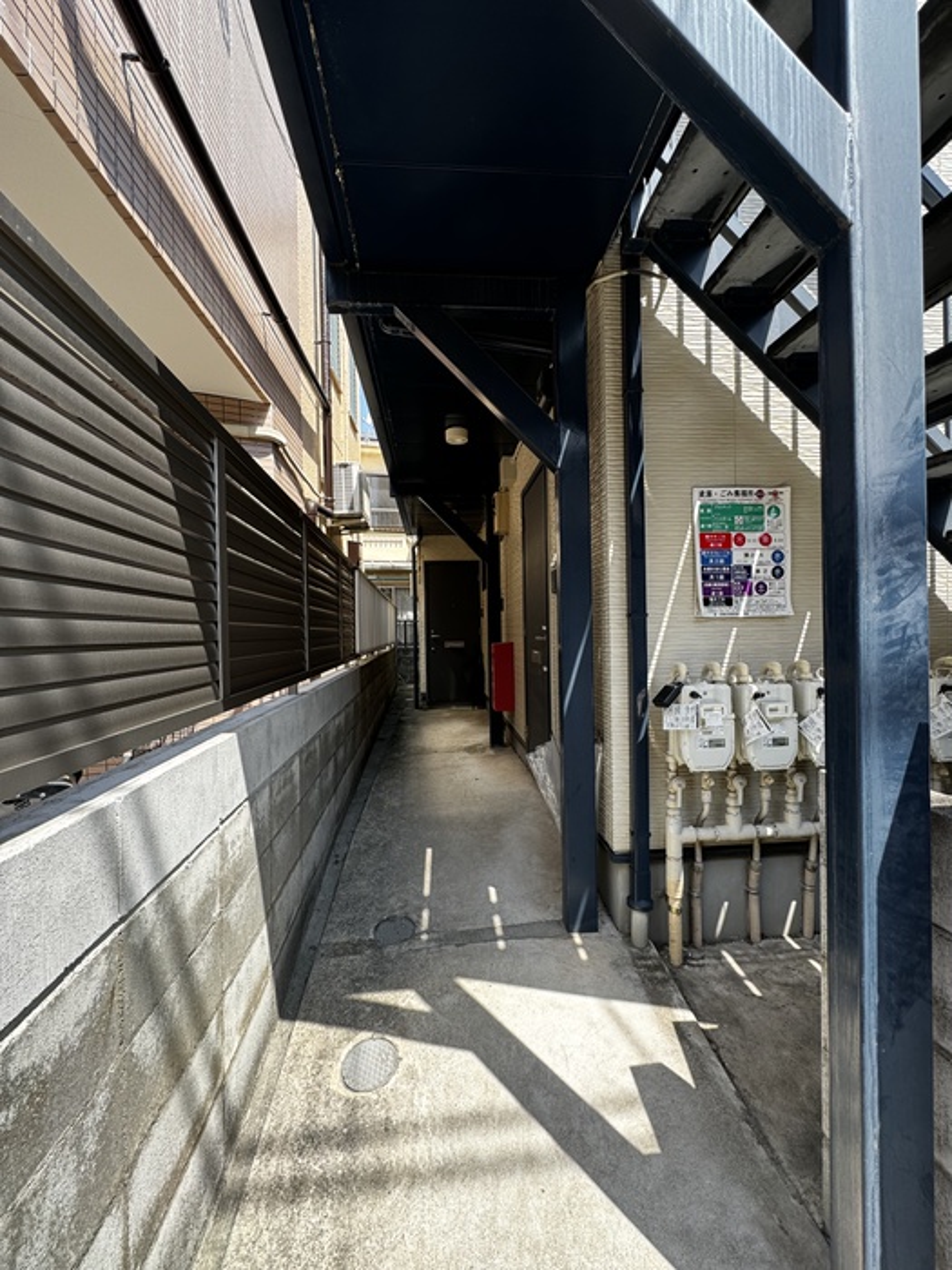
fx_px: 513
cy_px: 635
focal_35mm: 14
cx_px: 476
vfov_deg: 102.1
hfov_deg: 85.7
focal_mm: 2.22
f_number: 2.2
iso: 40
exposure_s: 1/236
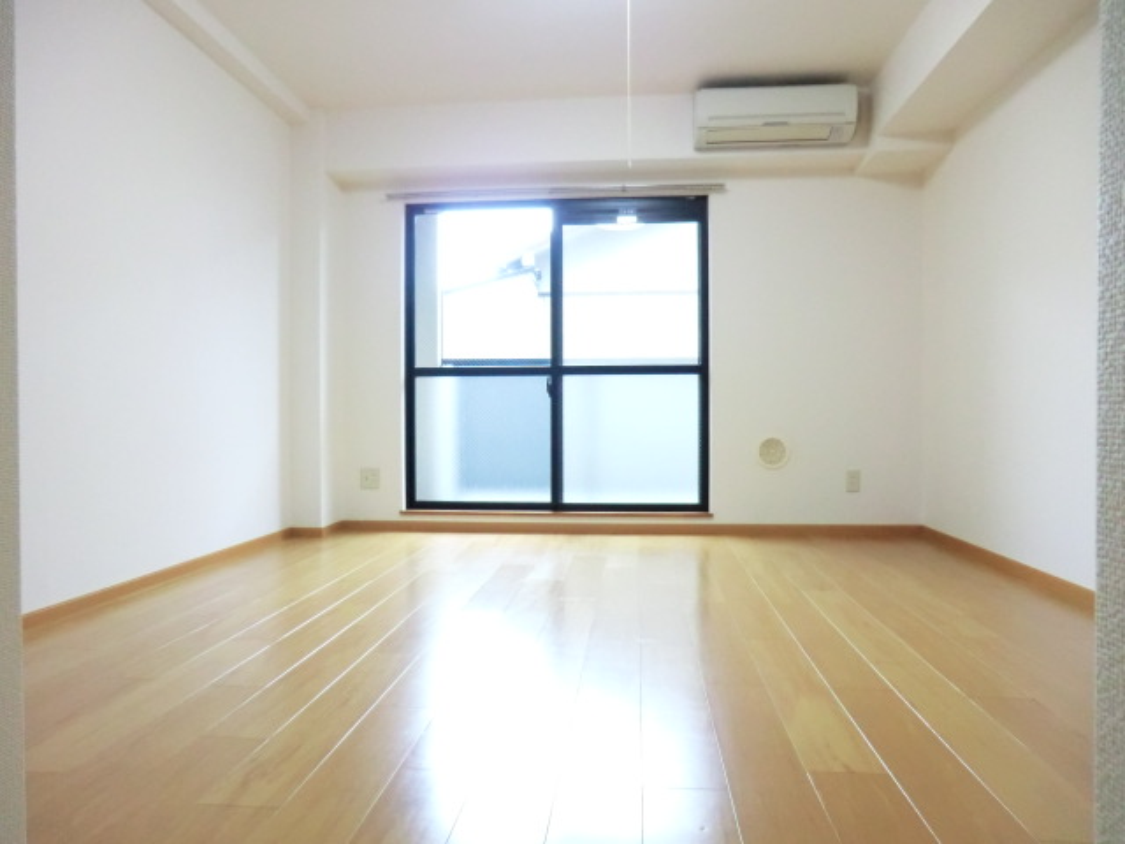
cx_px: 562
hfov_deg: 71.6
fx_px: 780
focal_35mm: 24
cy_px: 422
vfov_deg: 56.8
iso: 640
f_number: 3.2
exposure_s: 1/60
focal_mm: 4.3
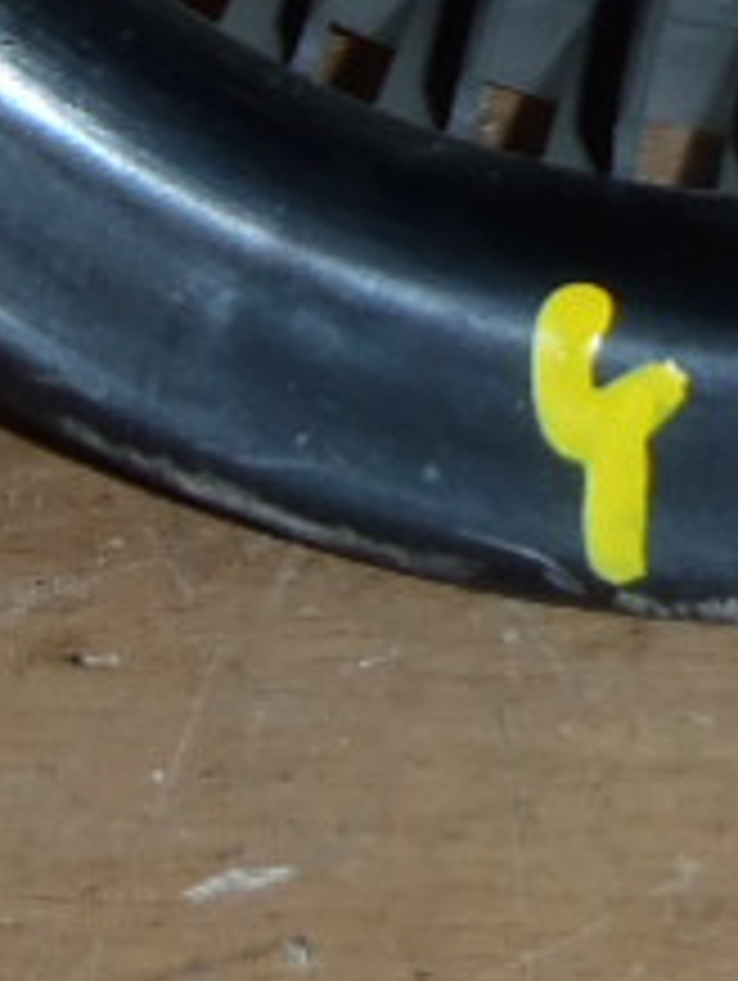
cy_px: -837
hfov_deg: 6.7
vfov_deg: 8.5
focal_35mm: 223
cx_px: 684
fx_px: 6327
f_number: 4.6
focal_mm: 6.83
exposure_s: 1/40
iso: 100
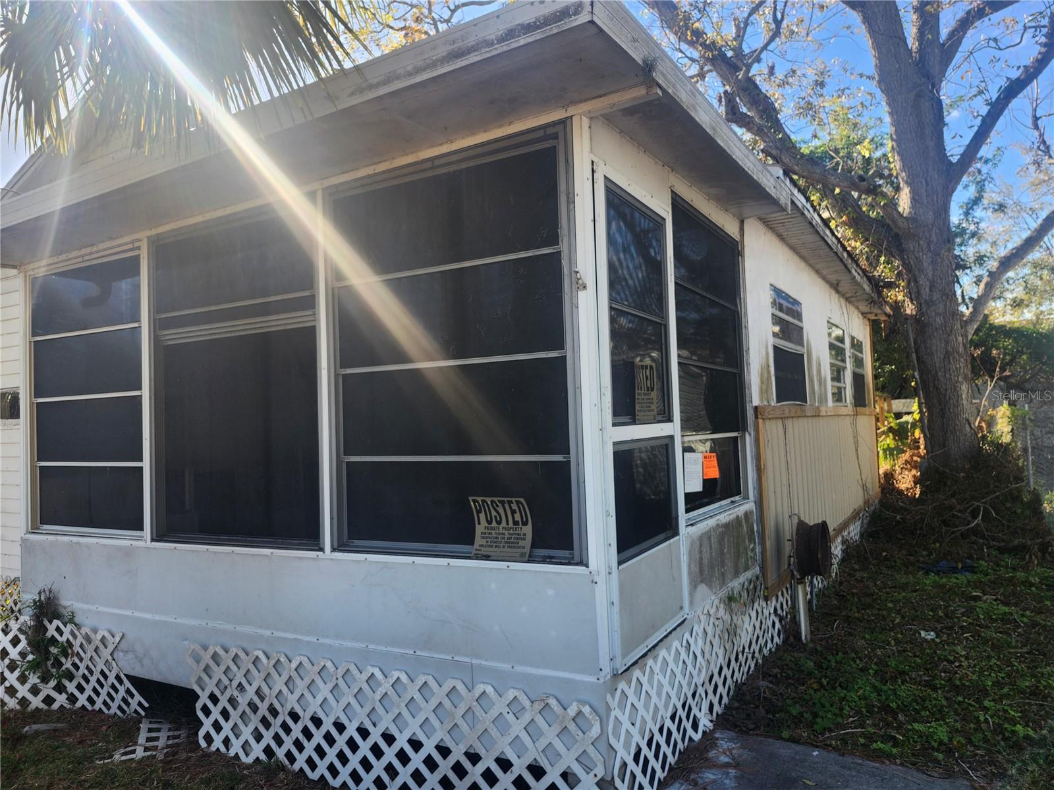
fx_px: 700
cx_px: 527
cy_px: 395
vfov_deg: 58.9
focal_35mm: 23
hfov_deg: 73.9
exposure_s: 1/358
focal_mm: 5.54
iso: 25
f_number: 1.8
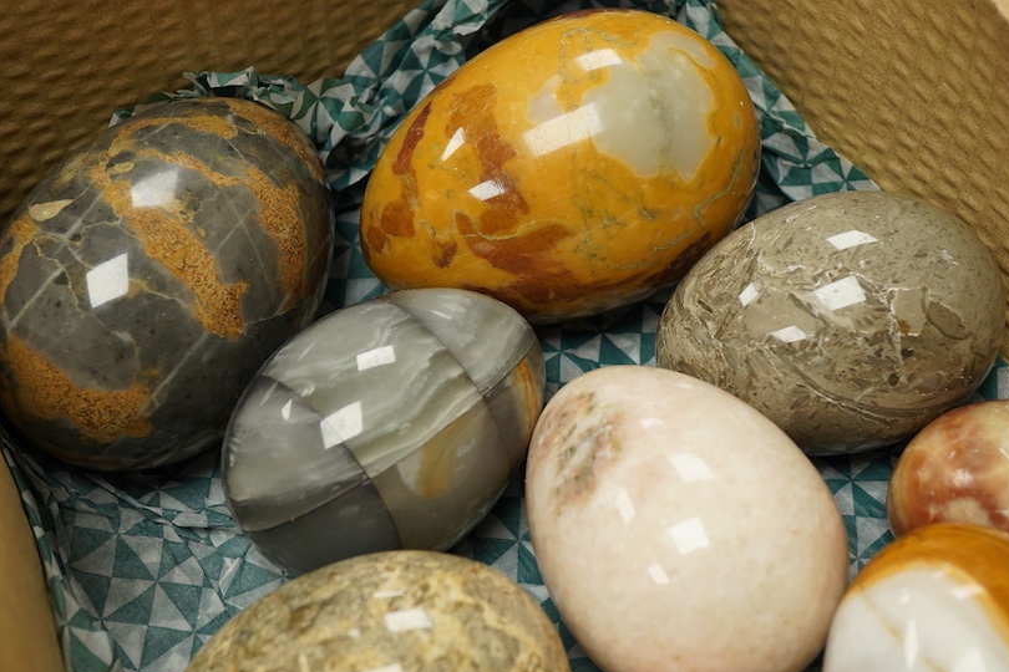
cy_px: 314
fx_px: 1401
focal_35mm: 50
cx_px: 500
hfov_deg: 39.6
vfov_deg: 27.0
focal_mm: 30
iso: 1250
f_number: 10
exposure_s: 1/125
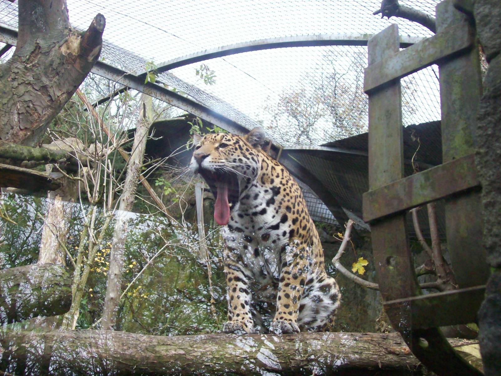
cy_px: 188
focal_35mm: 45
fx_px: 651
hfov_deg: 42.1
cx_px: 250
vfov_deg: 32.2
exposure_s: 1/147
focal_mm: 7.6
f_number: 3
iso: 252
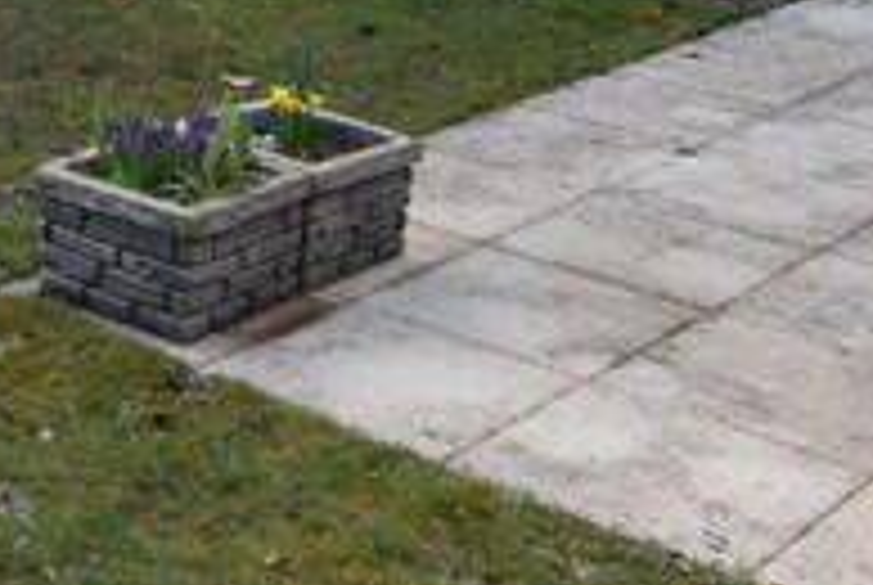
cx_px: -202
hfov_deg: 23.2
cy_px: -38
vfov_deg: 16.9
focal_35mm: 79
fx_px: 1919
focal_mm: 10
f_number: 5.6
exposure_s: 1/125
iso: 100
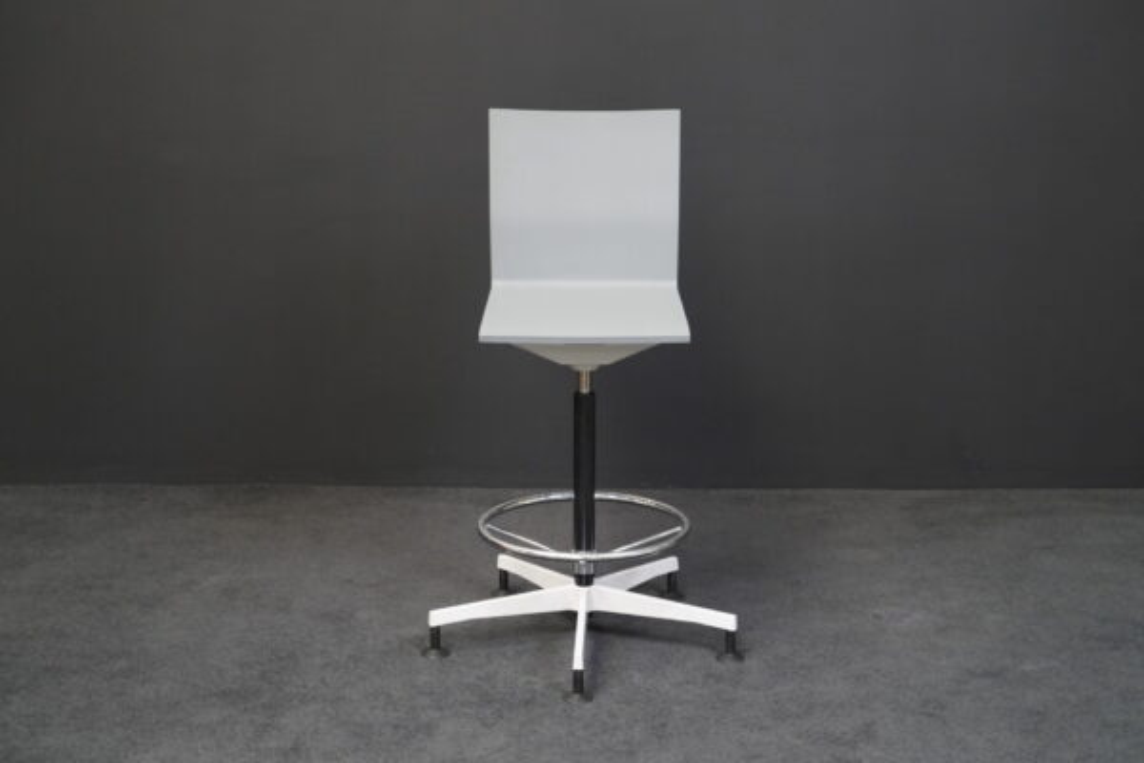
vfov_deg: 23.0
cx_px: 572
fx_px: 1875
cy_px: 382
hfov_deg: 33.9
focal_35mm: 59
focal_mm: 59
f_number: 7.1
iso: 5000
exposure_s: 1/160
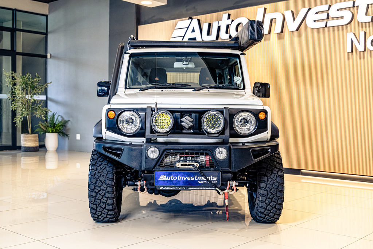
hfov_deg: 43.6
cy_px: 124
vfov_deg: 29.9
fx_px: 466
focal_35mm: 45
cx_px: 186
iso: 1600
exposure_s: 1/125
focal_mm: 45
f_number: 4.5
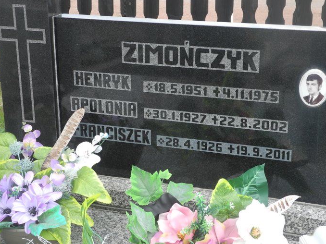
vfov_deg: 20.4
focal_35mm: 72
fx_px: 678
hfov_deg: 27.0
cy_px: 111
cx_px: 172
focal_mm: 13
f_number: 3.5
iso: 100
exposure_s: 1/200
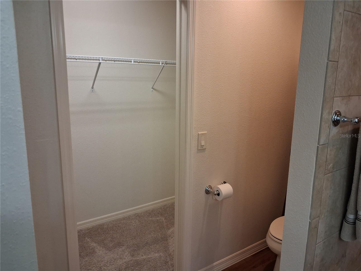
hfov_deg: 65.3
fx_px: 282
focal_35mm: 27
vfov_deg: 51.4
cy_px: 136
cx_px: 180
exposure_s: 1/120
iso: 400
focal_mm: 4
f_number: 1.8
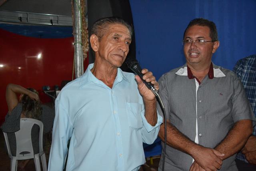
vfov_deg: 40.0
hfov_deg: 57.2
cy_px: 86
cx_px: 128
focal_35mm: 33
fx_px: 235
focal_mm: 22
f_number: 3.8
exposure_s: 1/60
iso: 3200
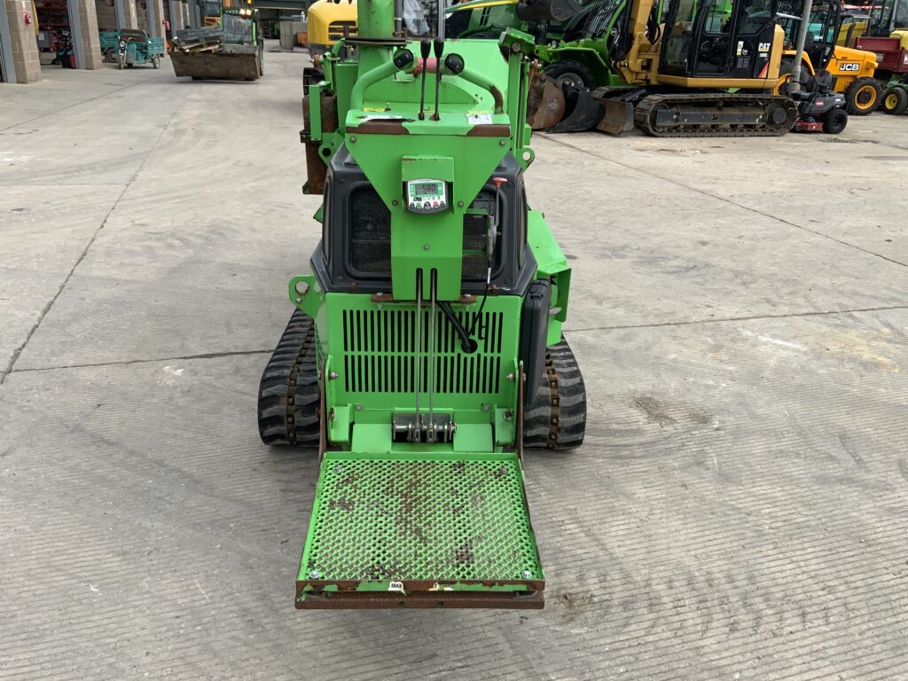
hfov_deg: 61.7
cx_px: 454
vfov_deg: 48.2
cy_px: 340
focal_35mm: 29
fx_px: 761
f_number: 1.8
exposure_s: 1/997
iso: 16
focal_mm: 3
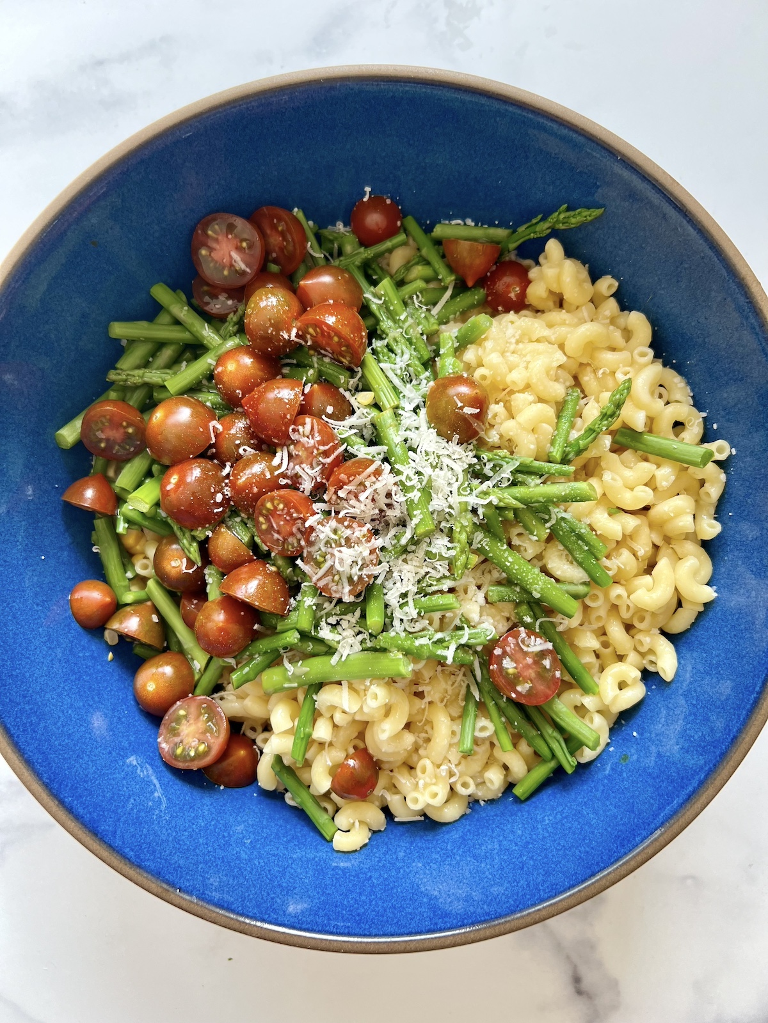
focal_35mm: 26
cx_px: 384
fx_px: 769
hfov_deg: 53.1
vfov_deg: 67.3
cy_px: 512
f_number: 1.5
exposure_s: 1/121
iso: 64
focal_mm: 5.7
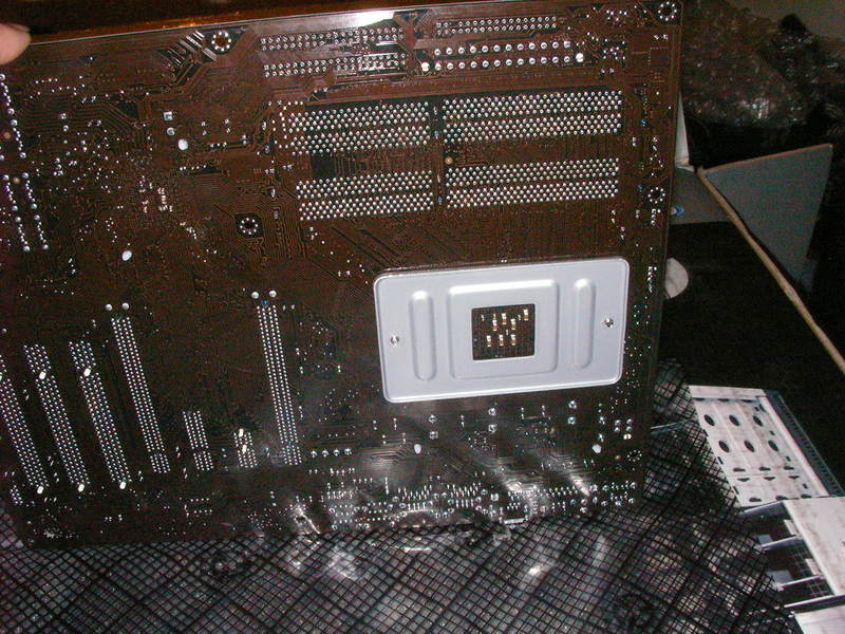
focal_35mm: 38
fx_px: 928
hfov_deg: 49.0
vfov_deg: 37.7
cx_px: 422
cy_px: 317
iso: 400
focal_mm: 6.3
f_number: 5.6
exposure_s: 1/40
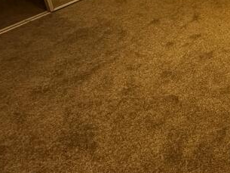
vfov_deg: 26.6
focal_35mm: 47
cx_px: 273
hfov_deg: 33.3
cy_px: -46
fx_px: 312
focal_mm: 2.22
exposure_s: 1/50
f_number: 2.2
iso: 250
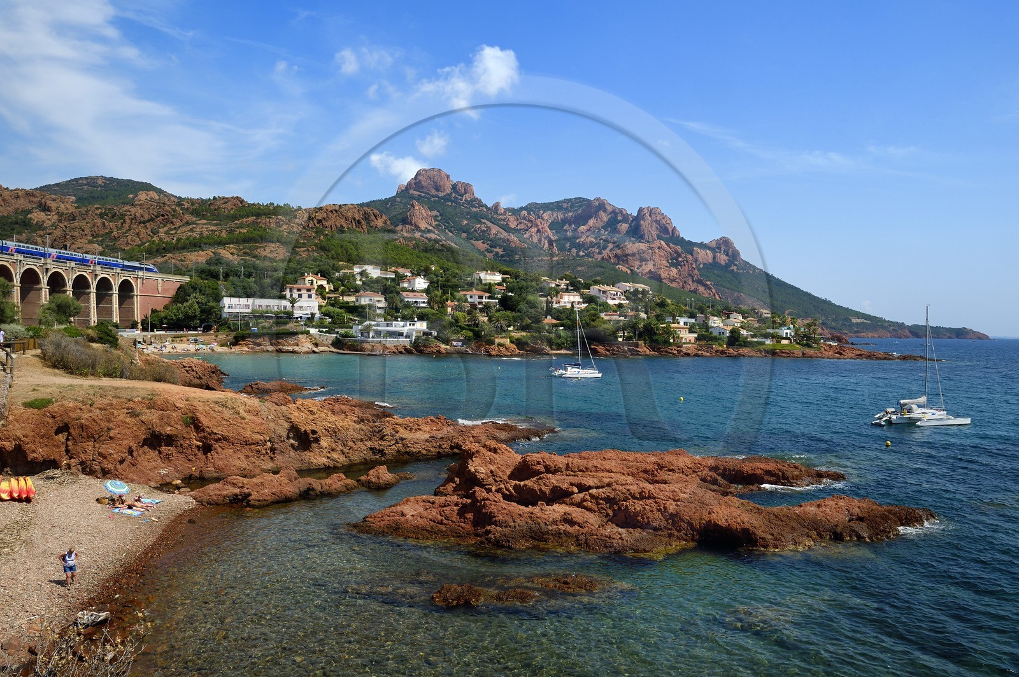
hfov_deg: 73.8
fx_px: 679
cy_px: 338
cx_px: 510
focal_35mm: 24
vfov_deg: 53.1
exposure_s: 1/250
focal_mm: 24
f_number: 14
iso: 200
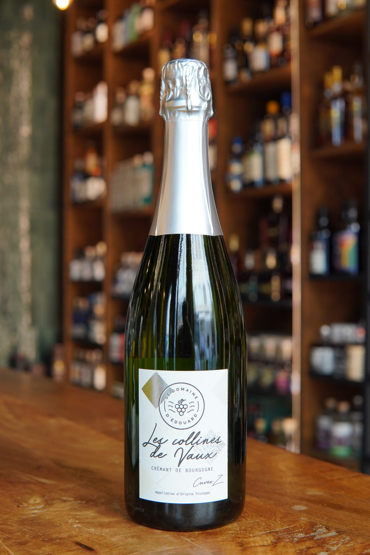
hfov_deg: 29.9
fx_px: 694
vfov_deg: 43.6
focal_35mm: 45
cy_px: 278
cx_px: 185
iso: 250
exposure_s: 1/60
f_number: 4
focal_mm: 30
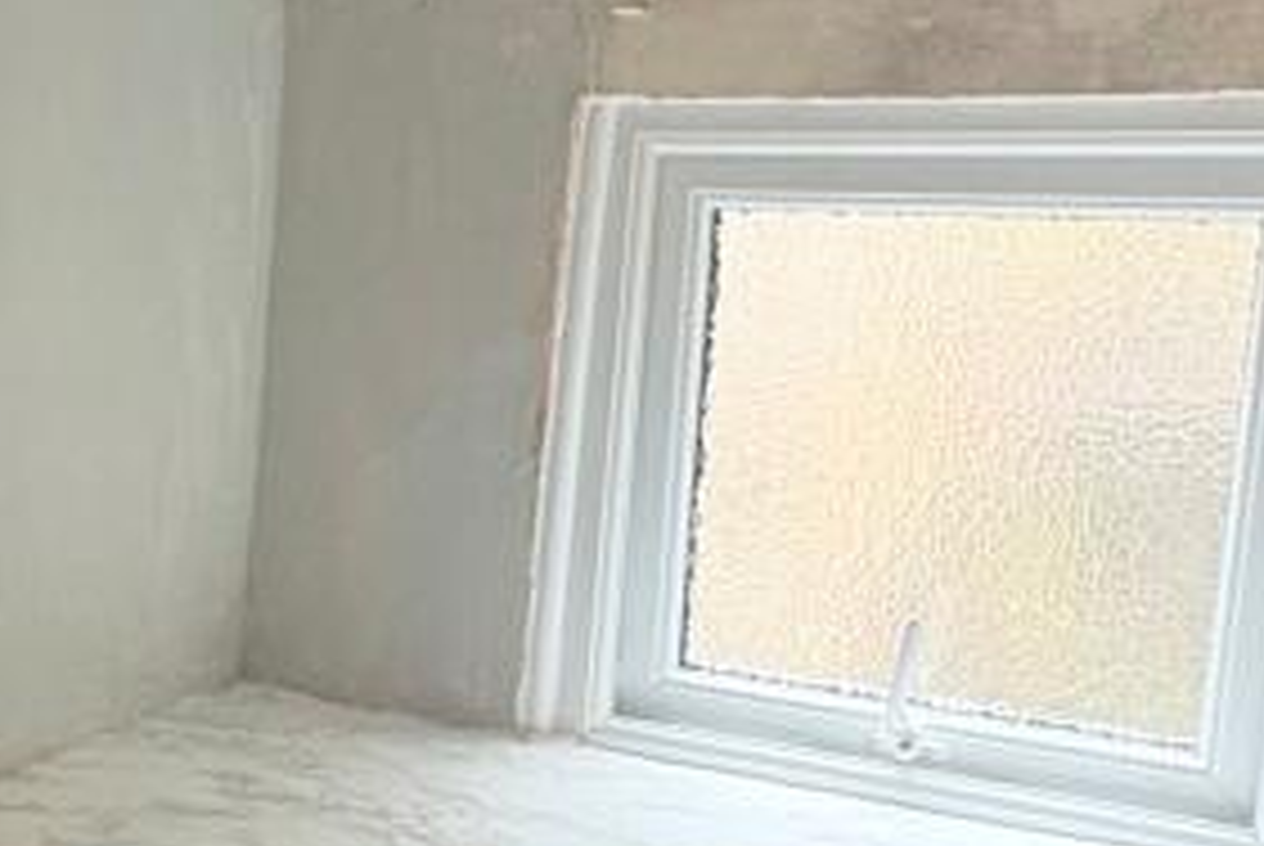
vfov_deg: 25.6
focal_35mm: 53
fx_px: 1863
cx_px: 67
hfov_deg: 34.8
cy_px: 482
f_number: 2.2
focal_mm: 2.22
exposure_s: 1/60
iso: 320
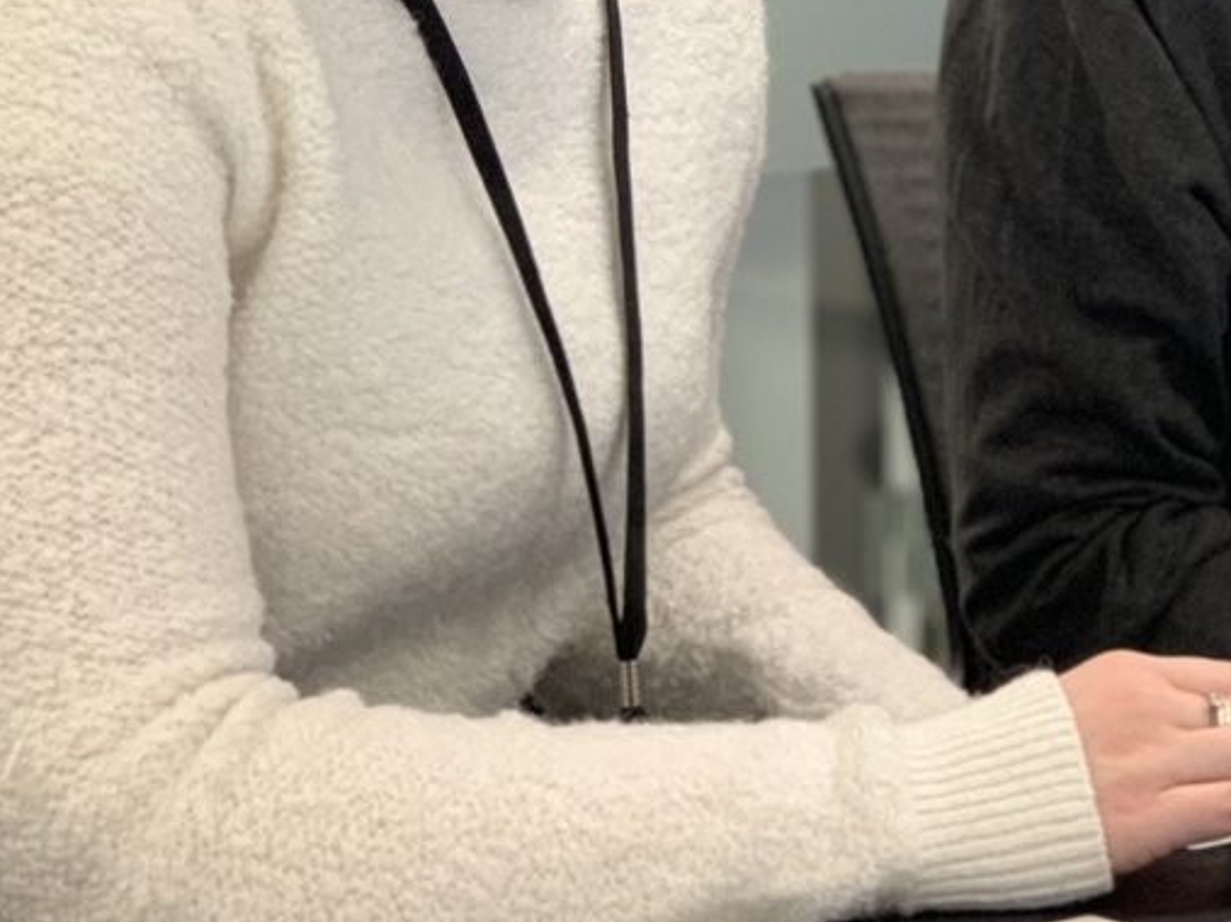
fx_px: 4373
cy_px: 51
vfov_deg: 11.9
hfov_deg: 15.8
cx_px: 1136
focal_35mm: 123
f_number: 2.4
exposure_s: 1/60
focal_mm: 6
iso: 200
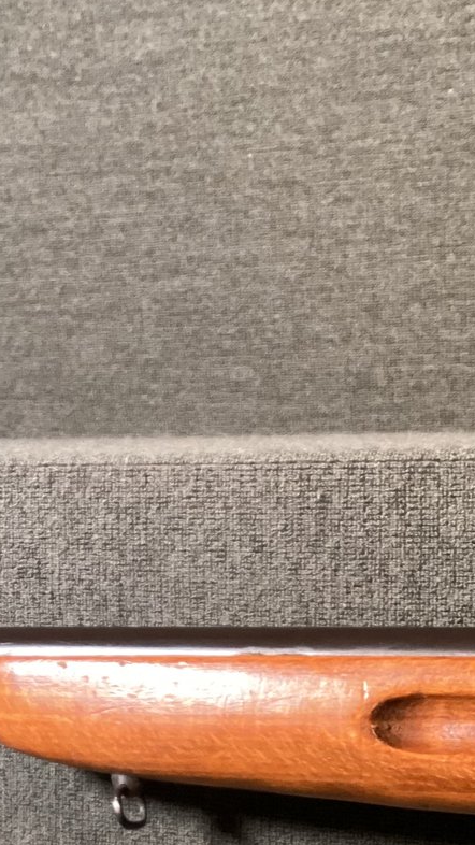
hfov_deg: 18.0
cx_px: -6
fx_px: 1456
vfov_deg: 31.9
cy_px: 598
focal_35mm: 65
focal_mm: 3.3
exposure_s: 1/50
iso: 400
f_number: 2.4
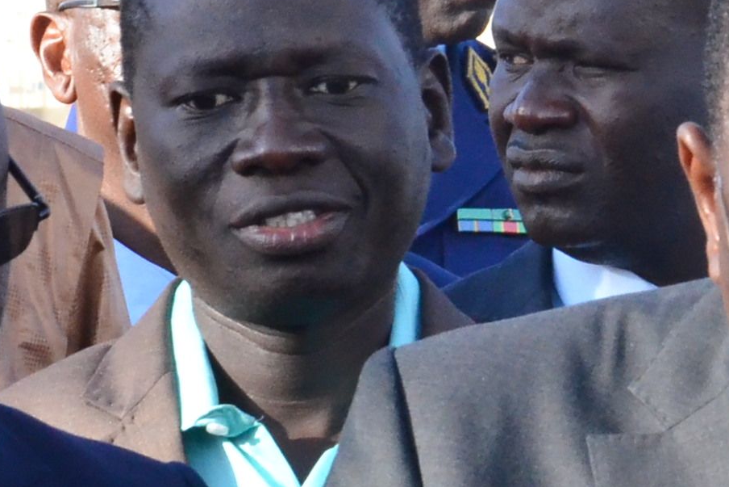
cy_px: 619
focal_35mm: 306
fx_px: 6197
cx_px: 630
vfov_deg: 4.5
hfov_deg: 6.7
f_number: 13
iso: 2500
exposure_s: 1/500
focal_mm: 50
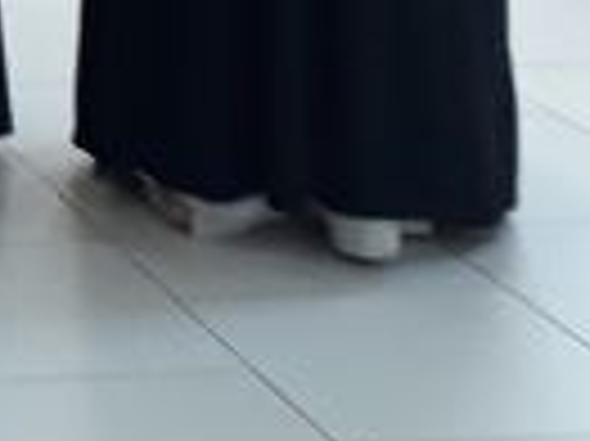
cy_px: -670
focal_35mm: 165
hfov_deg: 10.0
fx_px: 2810
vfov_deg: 8.2
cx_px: -986
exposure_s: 1/33
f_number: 1.9
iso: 125
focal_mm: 3.6
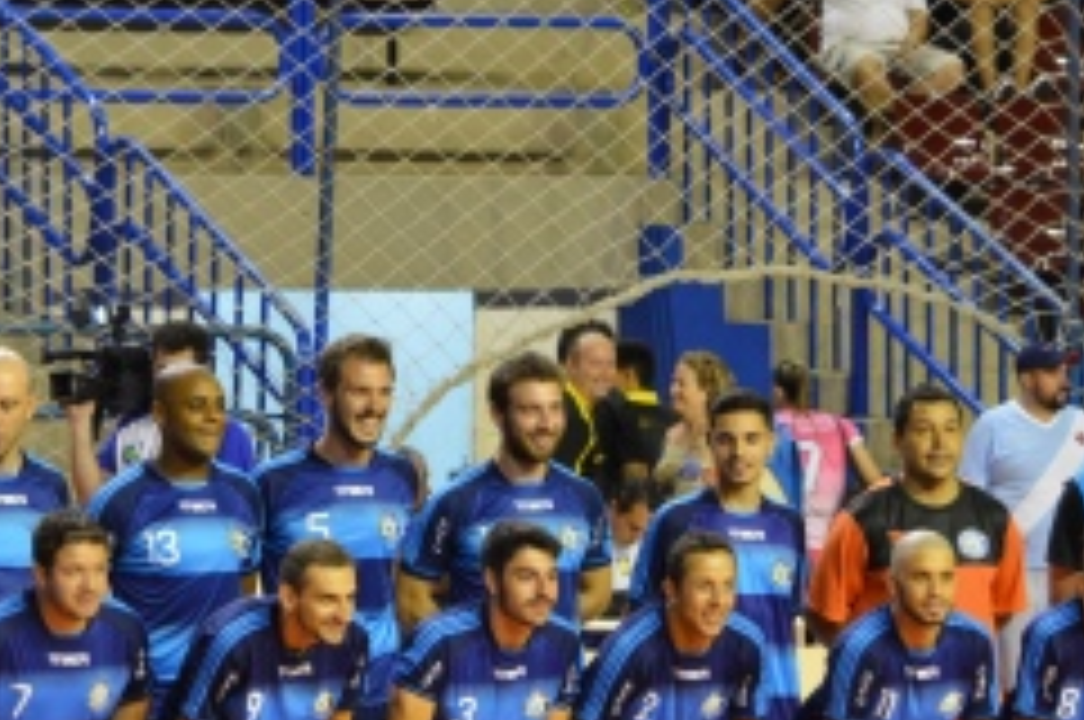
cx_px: 378
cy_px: 536
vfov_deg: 5.9
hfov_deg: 8.8
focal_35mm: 233
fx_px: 7006
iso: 800
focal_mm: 72
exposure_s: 1/30
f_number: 4.5
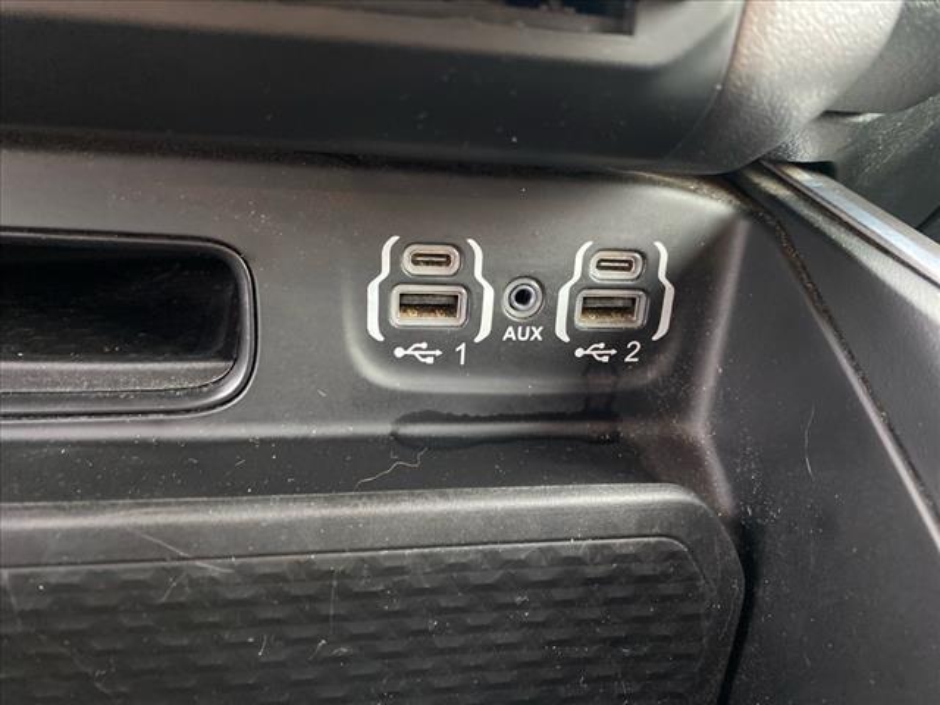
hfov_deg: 67.3
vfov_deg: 53.1
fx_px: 706
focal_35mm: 26
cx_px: 470
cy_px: 352
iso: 800
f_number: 1.8
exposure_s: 1/30
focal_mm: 4.25
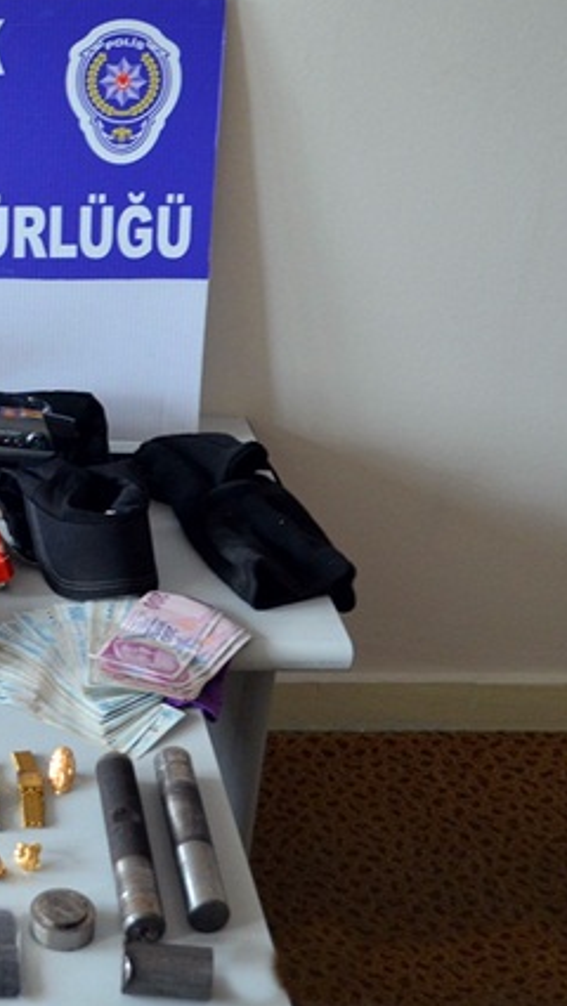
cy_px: 489
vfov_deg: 32.8
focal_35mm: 64
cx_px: -65
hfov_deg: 18.1
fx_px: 1709
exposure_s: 1/40
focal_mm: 24
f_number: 4
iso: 800
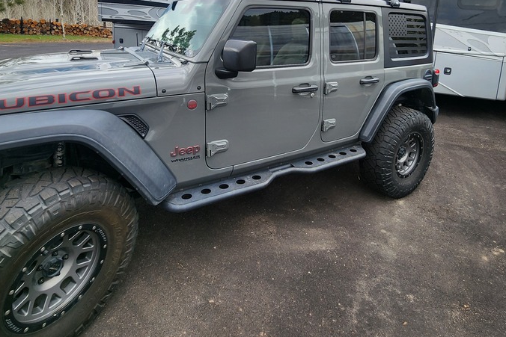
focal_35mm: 20
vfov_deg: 57.5
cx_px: 272
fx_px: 281
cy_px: 69
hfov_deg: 83.8
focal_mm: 2.2
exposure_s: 1/514
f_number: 2.2
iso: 50
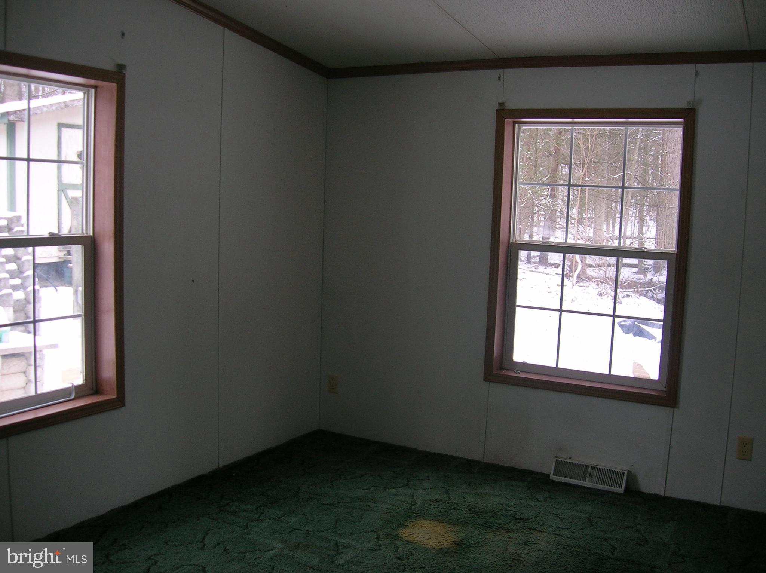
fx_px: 752
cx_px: 383
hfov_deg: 54.0
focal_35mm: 34
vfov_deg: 41.7
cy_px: 286
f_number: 2.9
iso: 50
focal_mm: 5.7
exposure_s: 1/35
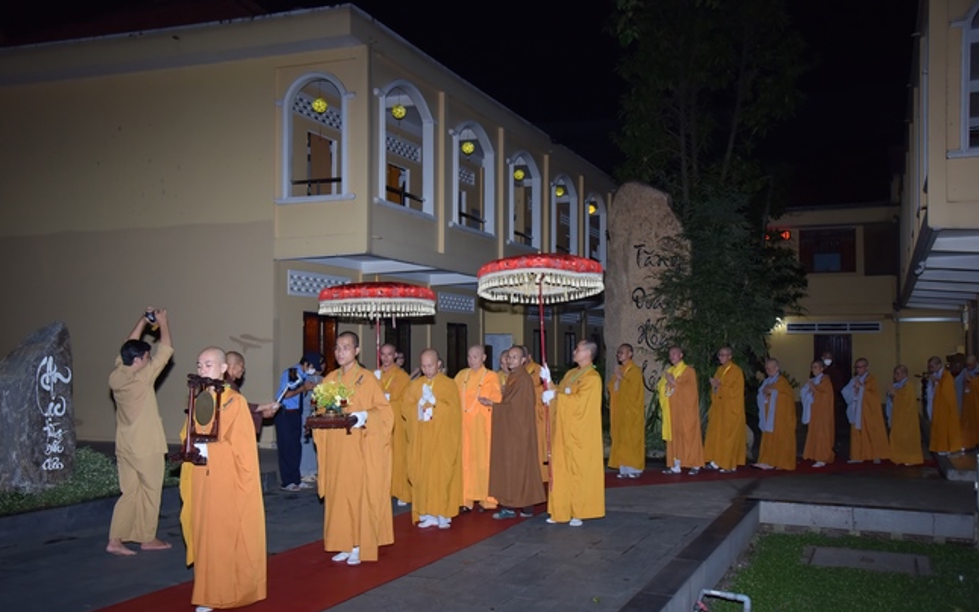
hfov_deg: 50.4
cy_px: 320
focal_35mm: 39
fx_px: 1041
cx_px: 488
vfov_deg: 32.8
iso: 1000
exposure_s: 1/160
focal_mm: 38
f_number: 5.6
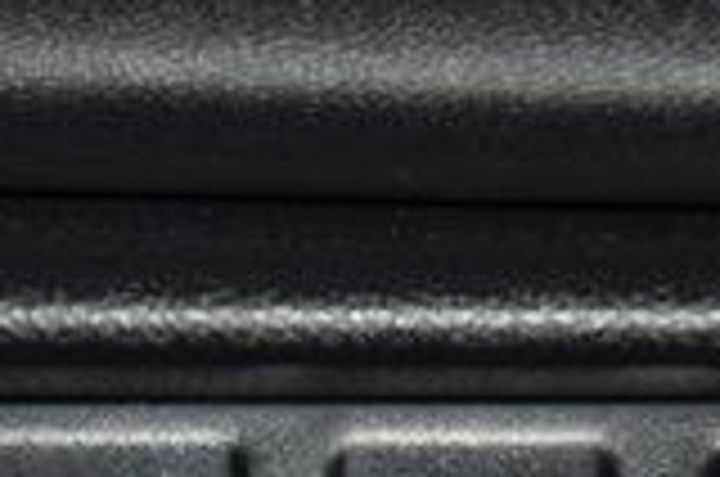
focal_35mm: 361
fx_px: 7206
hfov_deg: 5.7
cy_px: 871
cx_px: 284
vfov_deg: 3.8
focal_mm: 60
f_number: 8
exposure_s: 1/125
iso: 100
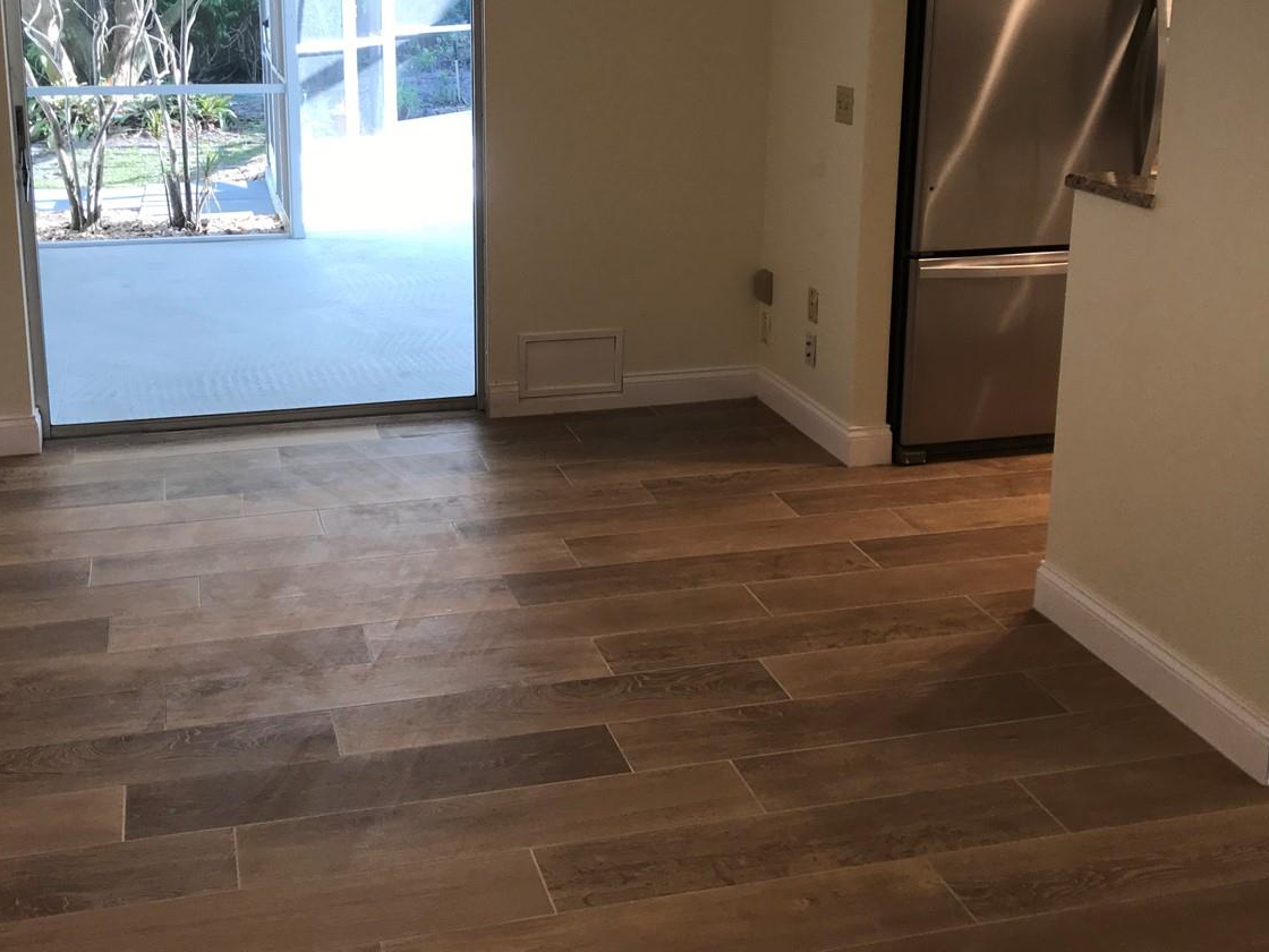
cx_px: 547
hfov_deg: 46.7
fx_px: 1466
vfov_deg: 35.5
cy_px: 290
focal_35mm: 40
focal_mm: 3.99
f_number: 1.8
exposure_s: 1/46
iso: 20
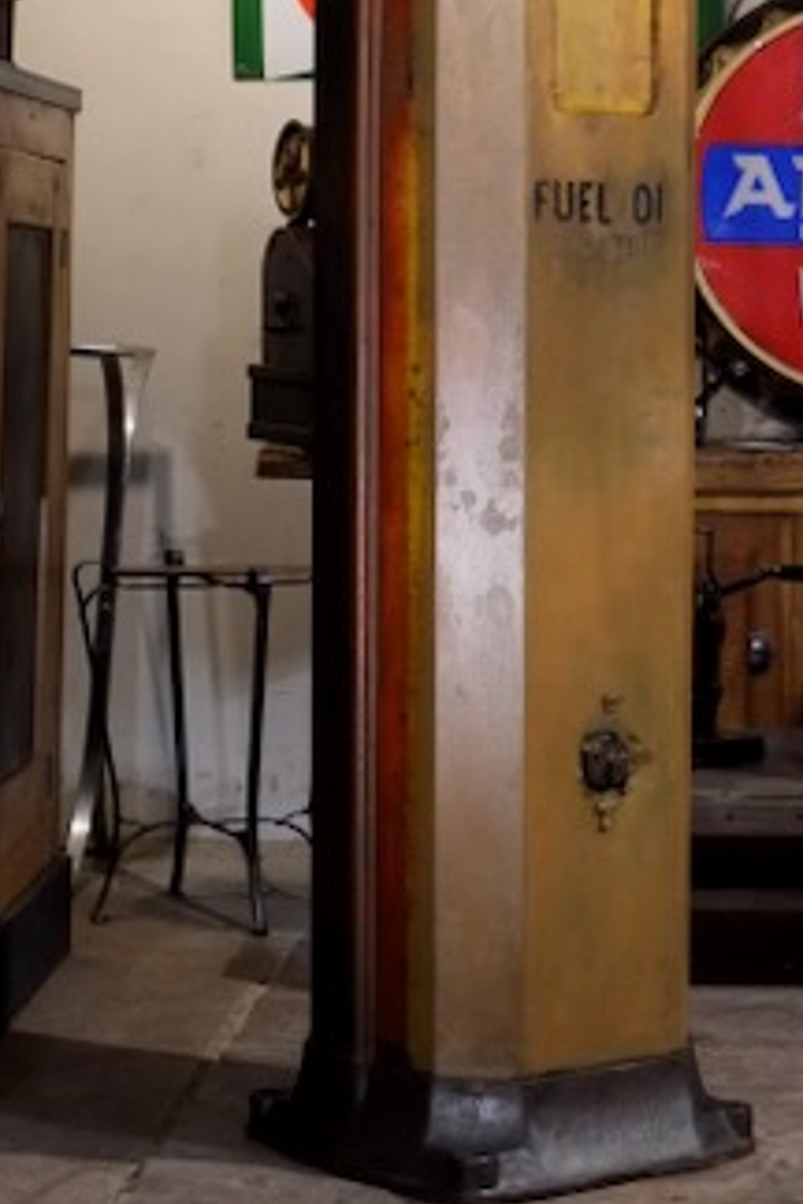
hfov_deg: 14.0
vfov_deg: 20.4
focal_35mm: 98
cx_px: 487
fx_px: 3279
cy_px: 134
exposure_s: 1/125
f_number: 4
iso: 3200
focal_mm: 35
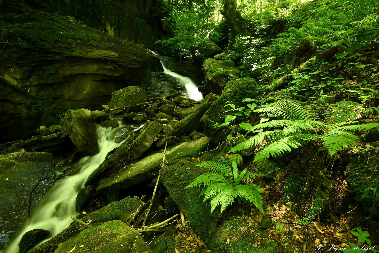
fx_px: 168
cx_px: 190
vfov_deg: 73.7
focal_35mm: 16
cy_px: 126
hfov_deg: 96.7
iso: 200
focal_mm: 16
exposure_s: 1/1.6
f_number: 14
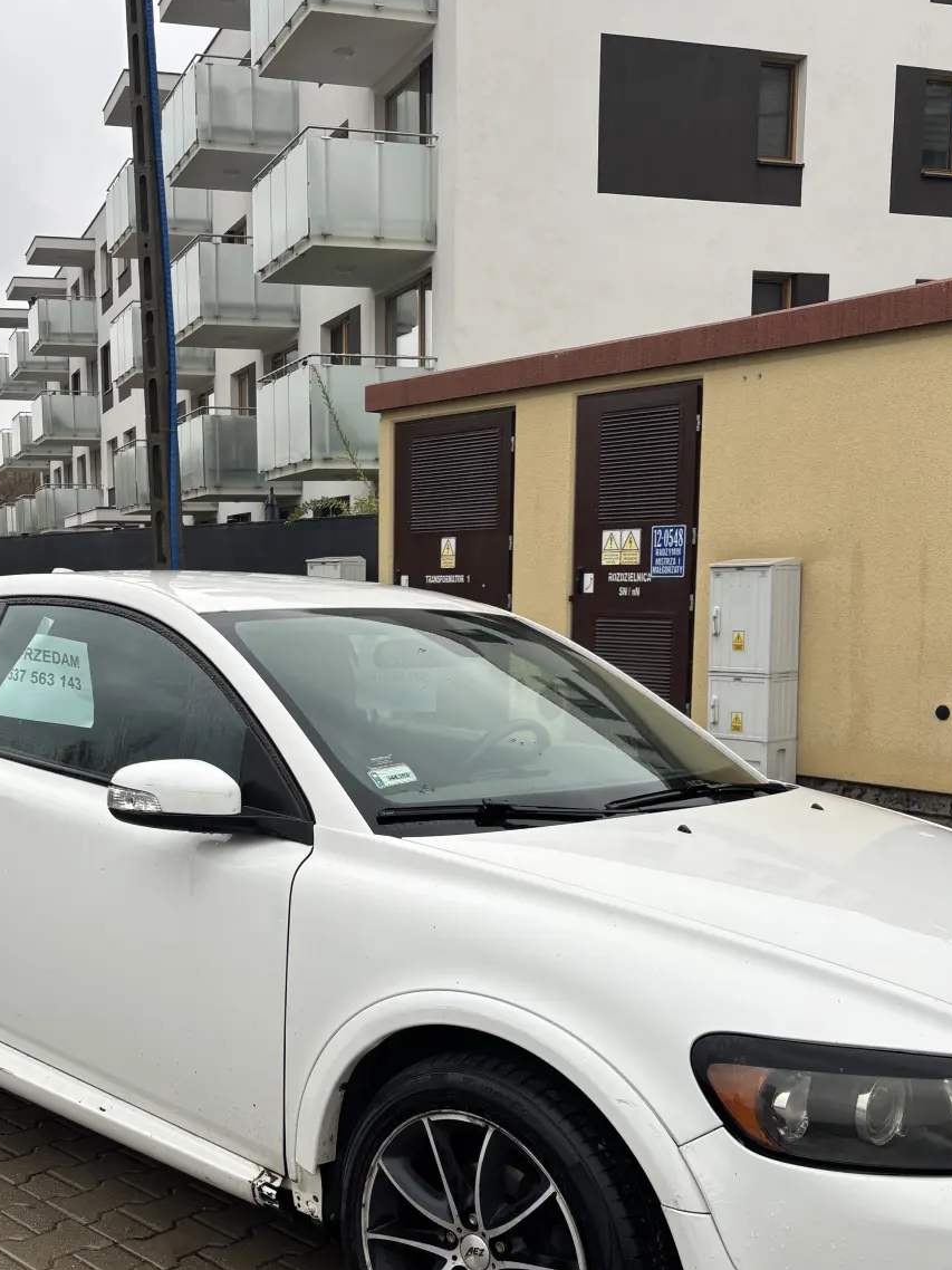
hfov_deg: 36.4
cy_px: 768
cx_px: 321
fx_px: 1431
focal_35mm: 39
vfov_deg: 47.6
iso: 40
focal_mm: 5.96
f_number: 1.6
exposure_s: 1/174
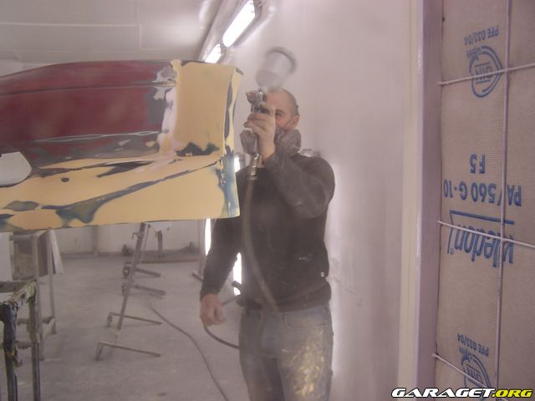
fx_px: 587
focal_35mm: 38
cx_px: 268
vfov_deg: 37.7
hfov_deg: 49.0
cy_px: 200
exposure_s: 1/30
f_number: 2.8
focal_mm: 6.3
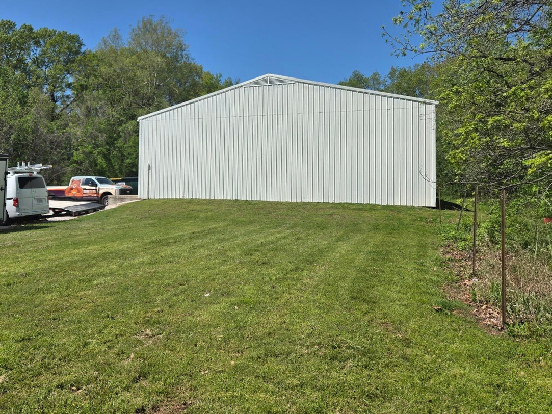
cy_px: 162
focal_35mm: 29
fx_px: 462
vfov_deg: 47.9
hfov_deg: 61.1
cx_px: 216
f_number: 1.8
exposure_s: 1/2977
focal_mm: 5.4
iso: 25
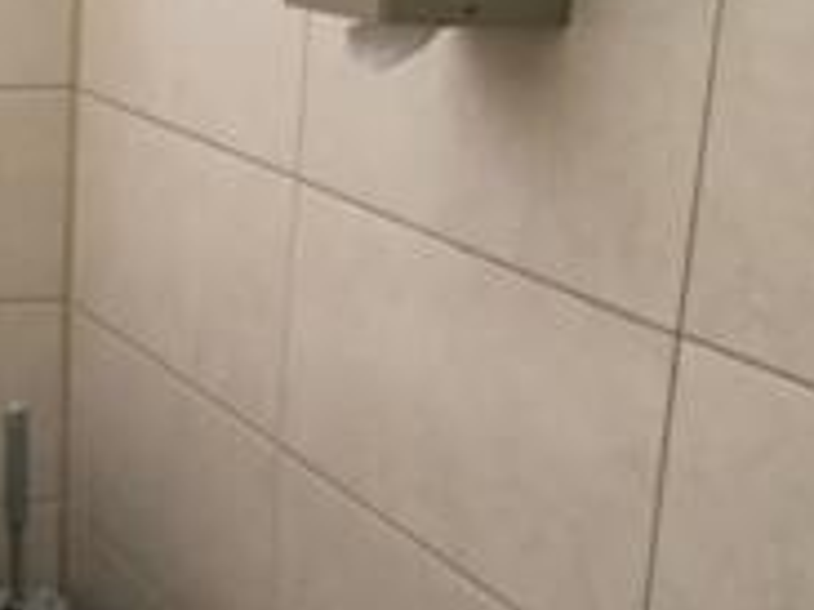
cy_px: 454
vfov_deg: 15.8
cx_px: 82
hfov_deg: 20.7
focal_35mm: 93
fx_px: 2185
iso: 250
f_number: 2.2
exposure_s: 1/33
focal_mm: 4.15
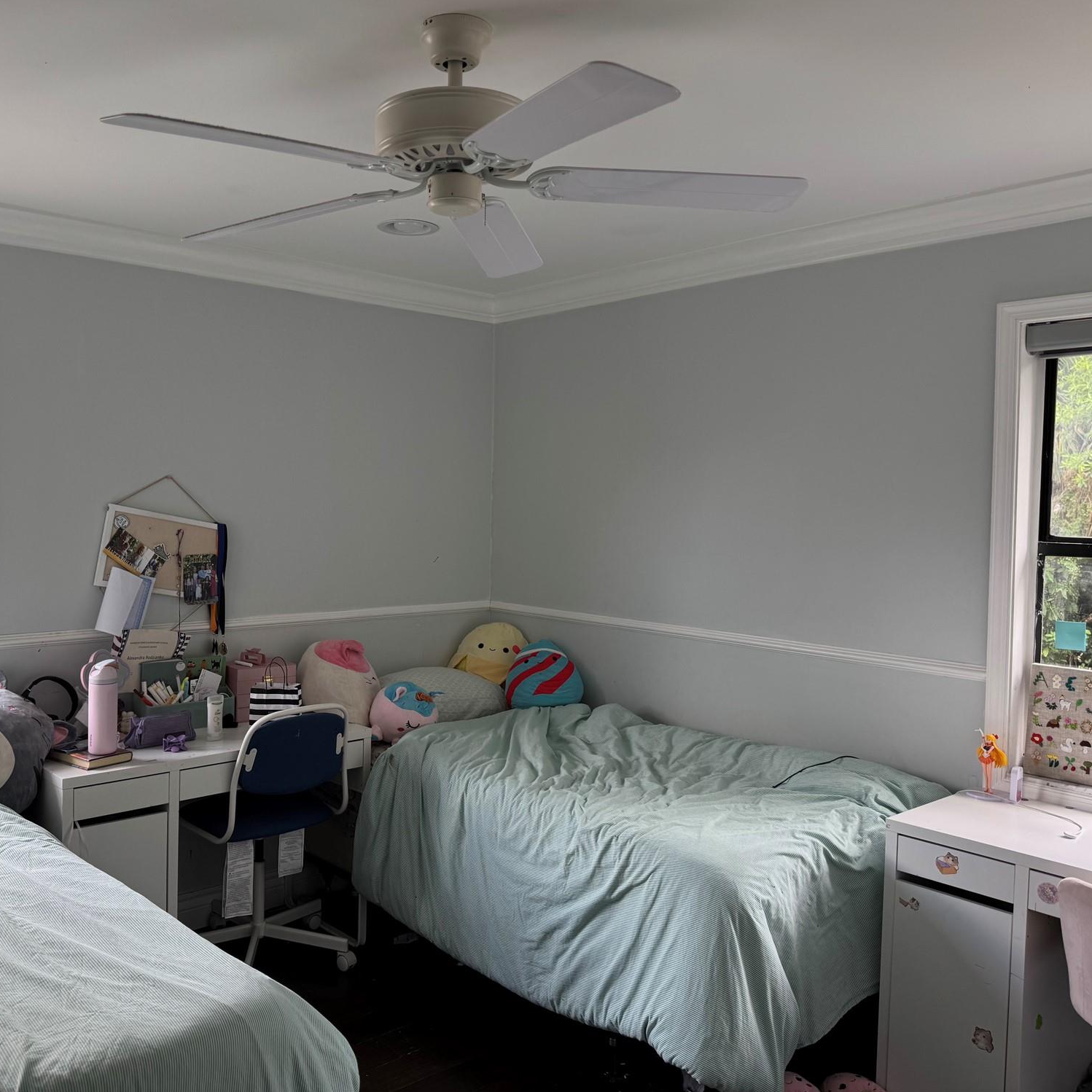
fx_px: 1035
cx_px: 448
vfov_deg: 55.6
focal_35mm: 29
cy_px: 535
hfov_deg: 55.3
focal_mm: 6.76
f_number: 1.78
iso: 80
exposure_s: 1/121
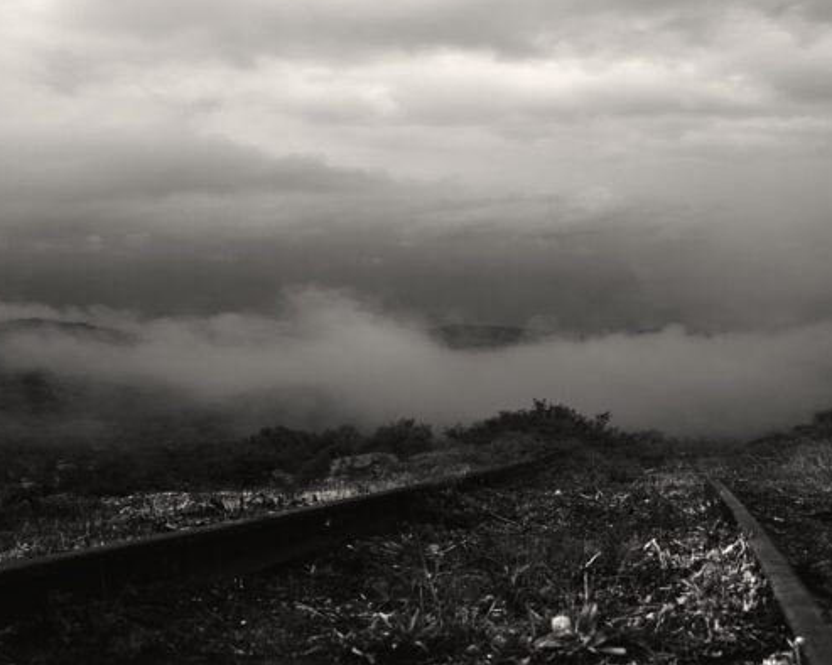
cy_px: 331
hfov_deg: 38.8
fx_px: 1181
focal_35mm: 48
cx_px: 403
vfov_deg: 31.4
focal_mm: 28
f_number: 8
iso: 640
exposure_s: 1/250
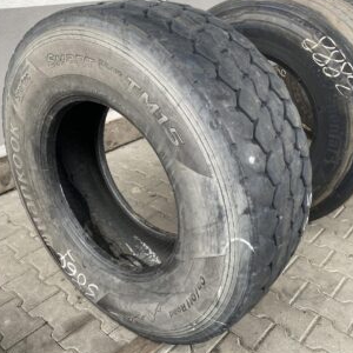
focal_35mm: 33
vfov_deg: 49.7
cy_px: 182
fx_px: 381
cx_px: 146
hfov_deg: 49.5
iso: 64
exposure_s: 1/100
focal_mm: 4.25
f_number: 1.8
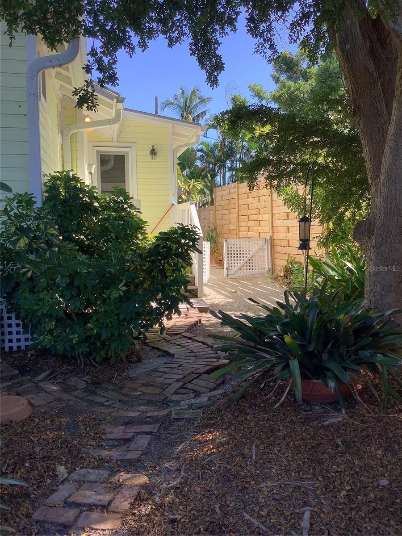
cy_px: 268
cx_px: 201
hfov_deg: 45.4
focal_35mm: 31
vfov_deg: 58.4
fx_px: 480
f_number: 2.4
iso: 25
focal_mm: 3.3
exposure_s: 1/271
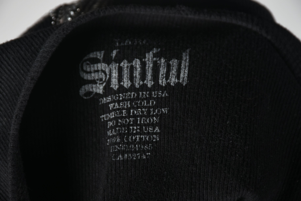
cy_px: 100
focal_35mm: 210
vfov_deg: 6.6
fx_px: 1757
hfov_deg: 9.8
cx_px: 150
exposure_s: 1/125
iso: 200
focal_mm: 140
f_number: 10
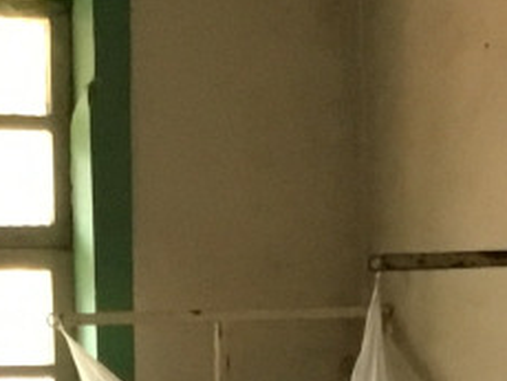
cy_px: 1113
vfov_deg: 7.0
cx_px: 85
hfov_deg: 10.3
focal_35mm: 191
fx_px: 2800
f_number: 2.4
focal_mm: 3.3
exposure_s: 1/33
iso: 160
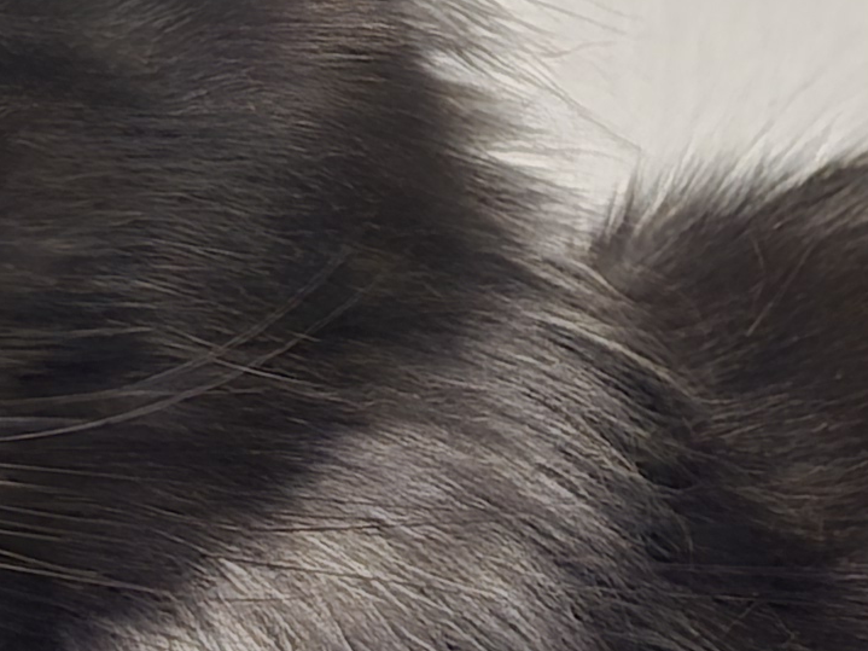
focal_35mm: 128
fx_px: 3209
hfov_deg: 15.0
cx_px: 1000
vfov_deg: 11.6
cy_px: 481
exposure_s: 1/40
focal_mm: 6.3
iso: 2500
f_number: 1.7
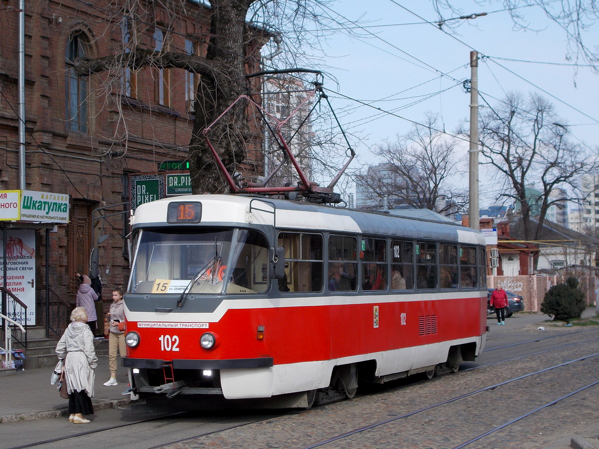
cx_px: 300
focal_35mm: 76
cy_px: 224
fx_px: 1315
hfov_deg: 25.7
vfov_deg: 19.4
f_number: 5.8
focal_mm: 13.5
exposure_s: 1/250
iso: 80
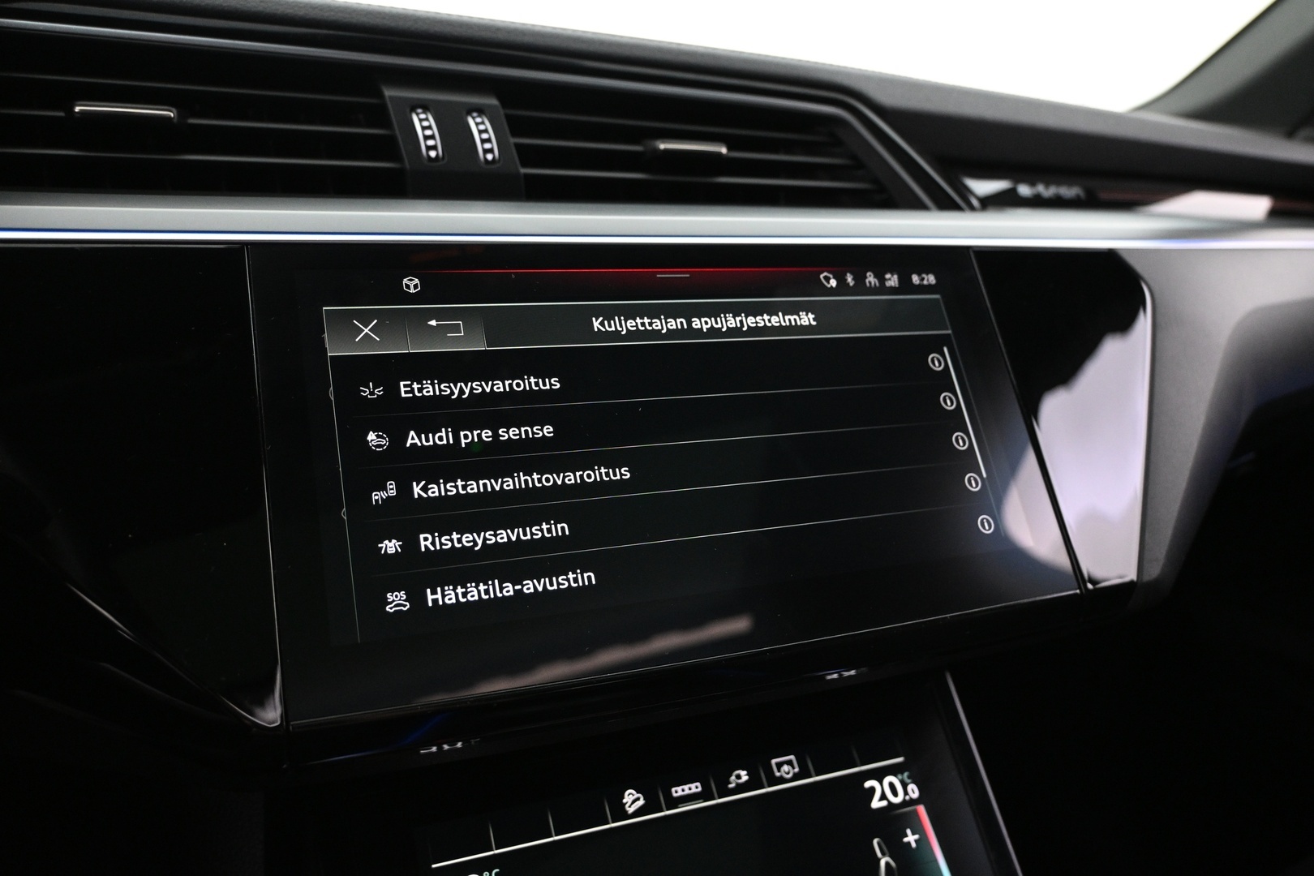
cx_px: 657
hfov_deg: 65.9
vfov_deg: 46.8
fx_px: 1013
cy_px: 438
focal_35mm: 28
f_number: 3.8
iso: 1600
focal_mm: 18.5
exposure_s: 1/25
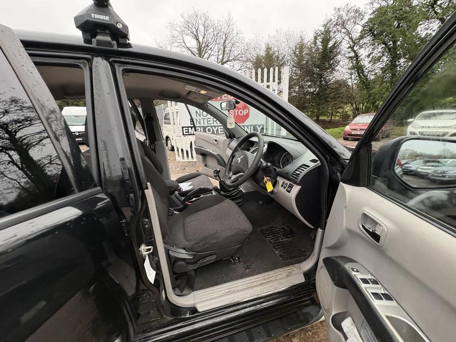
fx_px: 184
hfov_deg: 102.1
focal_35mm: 14
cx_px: 228
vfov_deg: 85.7
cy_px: 171
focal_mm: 2.22
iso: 250
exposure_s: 1/81
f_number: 2.2
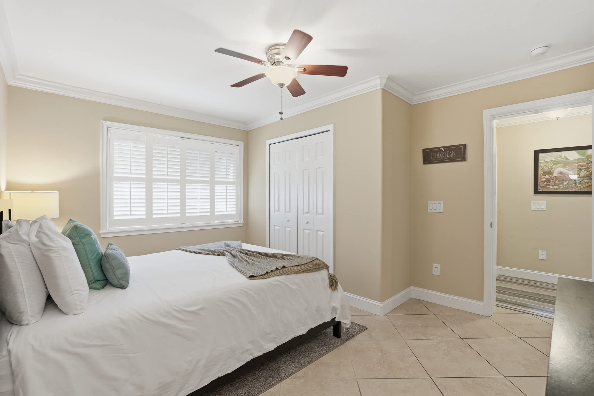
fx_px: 264
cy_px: 198
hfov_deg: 96.7
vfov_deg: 73.7
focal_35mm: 16
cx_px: 297
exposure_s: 1/13
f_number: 9
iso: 200
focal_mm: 16
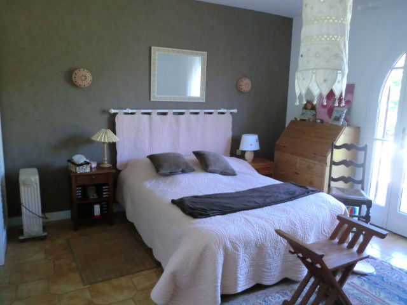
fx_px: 317
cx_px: 204
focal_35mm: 27
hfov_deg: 65.3
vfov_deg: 51.4
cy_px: 152
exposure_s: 1/60
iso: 400
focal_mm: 4.9
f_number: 3.2
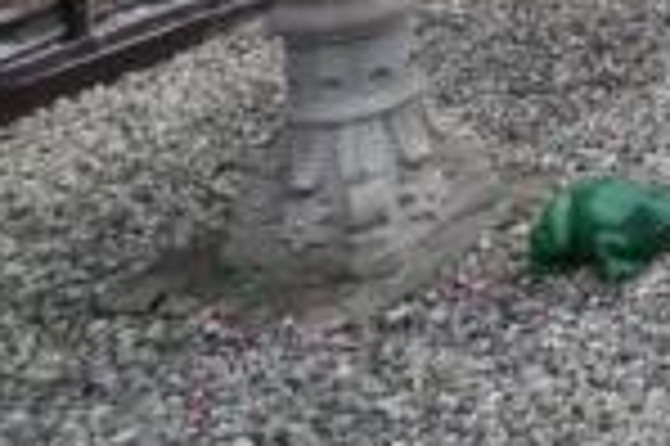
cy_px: -349
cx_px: 1374
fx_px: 1227
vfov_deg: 17.0
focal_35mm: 66
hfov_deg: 18.4
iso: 100
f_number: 6.3
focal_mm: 10
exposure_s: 1/160
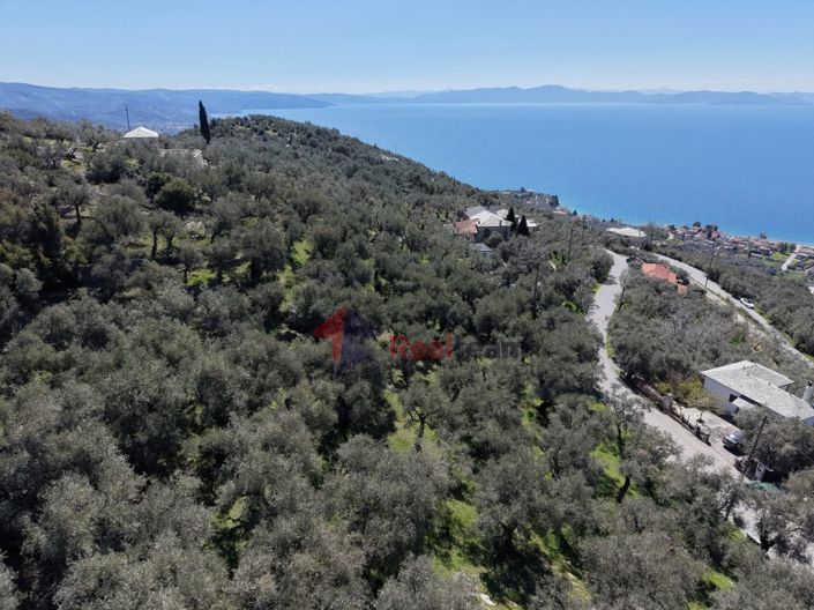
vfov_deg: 56.8
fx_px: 564
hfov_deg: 71.6
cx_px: 407
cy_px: 305
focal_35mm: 24
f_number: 1.8
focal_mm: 8.67
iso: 400
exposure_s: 1/8000
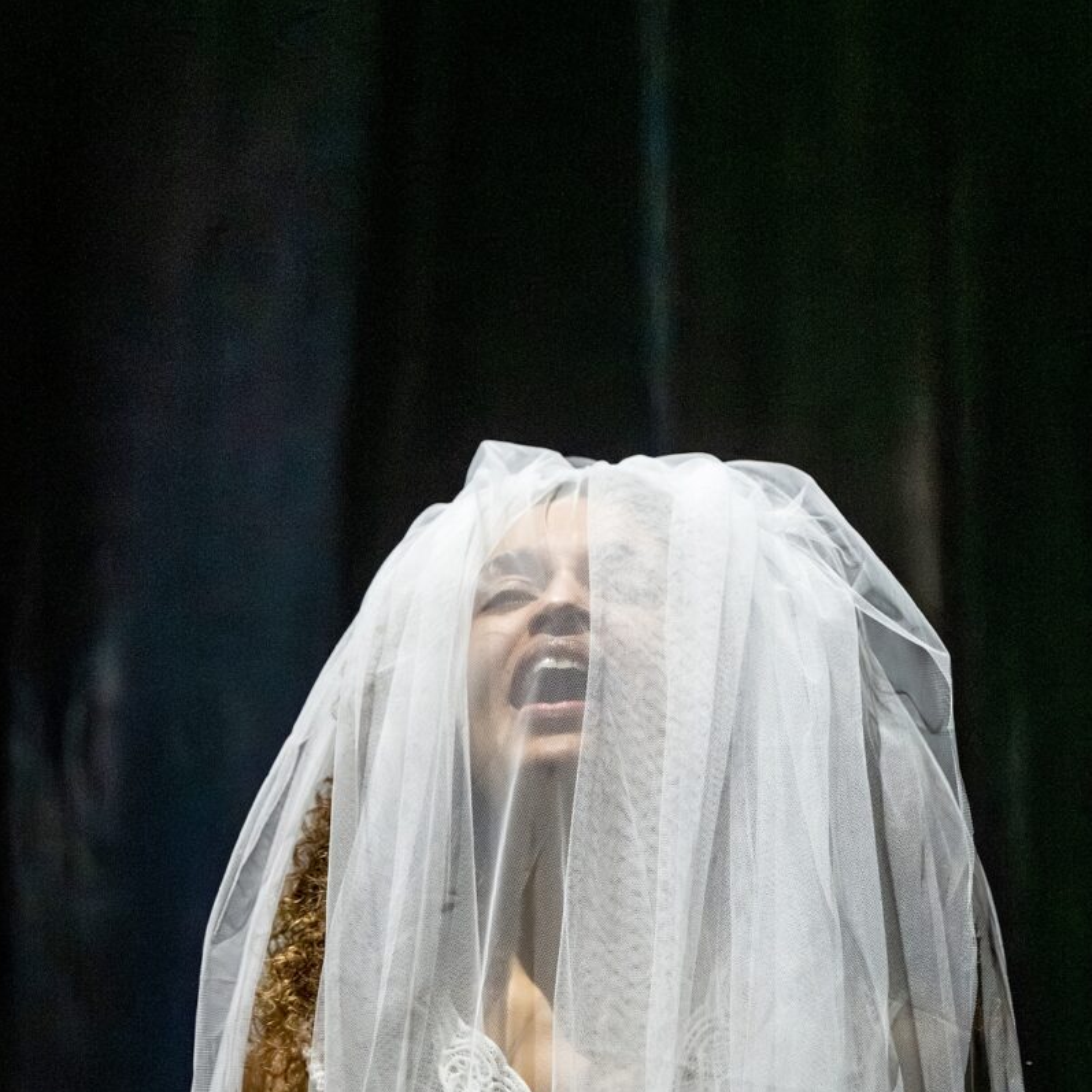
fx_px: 7780
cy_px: 725
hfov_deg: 8.0
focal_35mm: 218
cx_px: 547
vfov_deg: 8.0
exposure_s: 1/125
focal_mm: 170
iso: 5000
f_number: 2.8
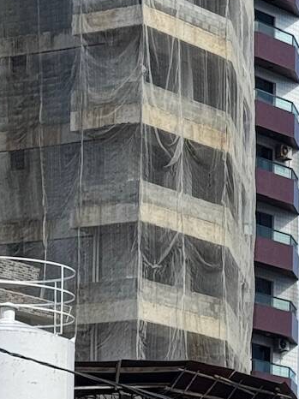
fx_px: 2432
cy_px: 604
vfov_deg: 9.1
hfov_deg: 6.8
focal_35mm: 211
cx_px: 554
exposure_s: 1/3096
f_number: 1.78
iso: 64
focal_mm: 6.76
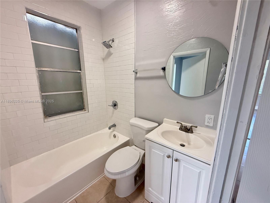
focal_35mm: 14
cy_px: 102
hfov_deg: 102.1
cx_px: 135
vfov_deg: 85.7
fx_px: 109
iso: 320
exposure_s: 1/120
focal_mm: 2.22
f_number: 2.2
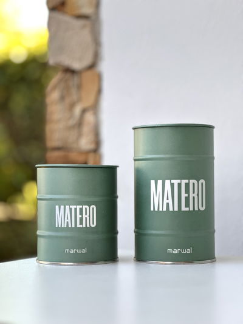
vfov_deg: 25.3
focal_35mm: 77
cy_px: 162
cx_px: 122
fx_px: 720
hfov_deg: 19.1
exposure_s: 1/121
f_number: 2.8
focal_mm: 9
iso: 64
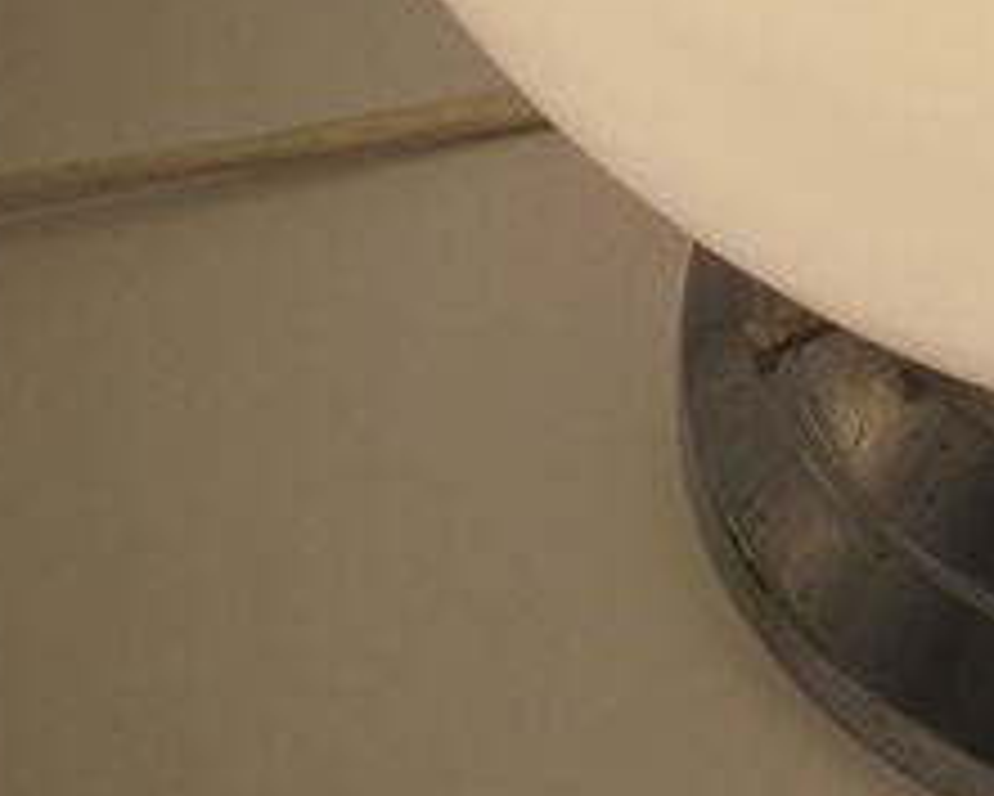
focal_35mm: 135
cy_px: -409
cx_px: 1379
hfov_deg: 13.6
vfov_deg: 11.0
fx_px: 3973
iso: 100
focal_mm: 6.1
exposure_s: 1/500
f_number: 4
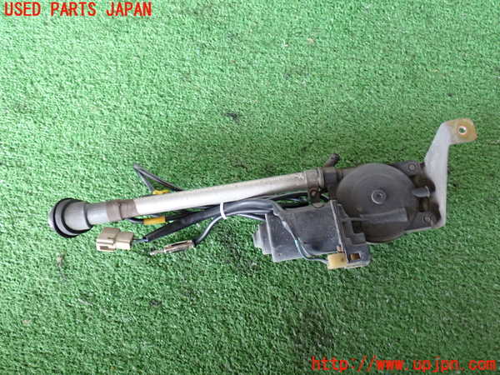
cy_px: 188
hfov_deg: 51.4
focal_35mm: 36
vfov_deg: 39.7
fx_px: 520
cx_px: 250
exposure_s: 1/40
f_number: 2.5
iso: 320
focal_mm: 6.37
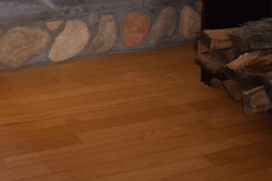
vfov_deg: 19.0
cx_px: -83
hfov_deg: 28.9
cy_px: -137
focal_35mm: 56
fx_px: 423
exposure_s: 1/100
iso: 800
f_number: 5
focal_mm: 10
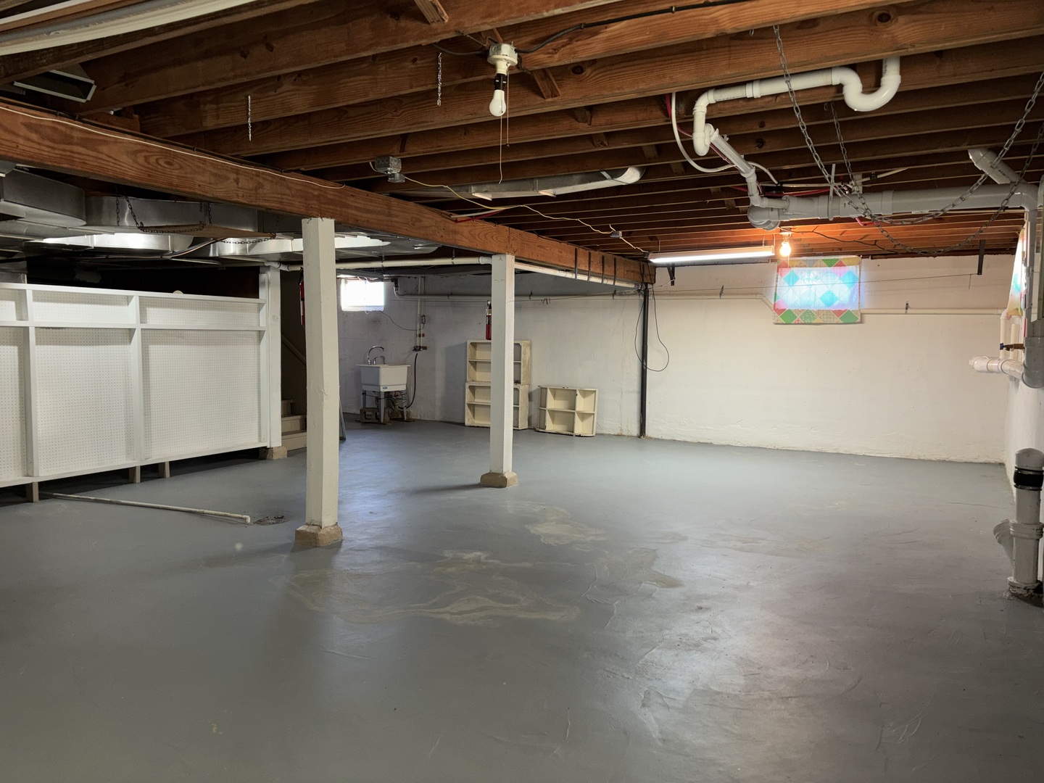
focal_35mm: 26
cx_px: 522
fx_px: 784
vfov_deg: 53.1
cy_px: 392
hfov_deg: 67.3
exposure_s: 1/15
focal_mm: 5.96
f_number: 1.6
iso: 64
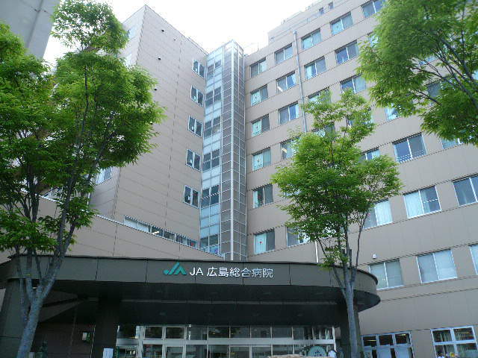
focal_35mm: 28
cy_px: 179
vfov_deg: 49.7
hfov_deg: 63.4
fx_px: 387
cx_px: 239
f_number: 2.8
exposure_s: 1/200
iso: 100
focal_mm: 4.6
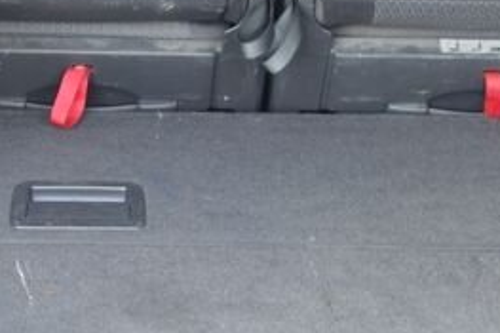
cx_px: 42
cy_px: 165
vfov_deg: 12.5
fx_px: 1513
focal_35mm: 109
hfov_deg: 18.4
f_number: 1.8
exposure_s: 1/50
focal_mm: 10.4
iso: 125
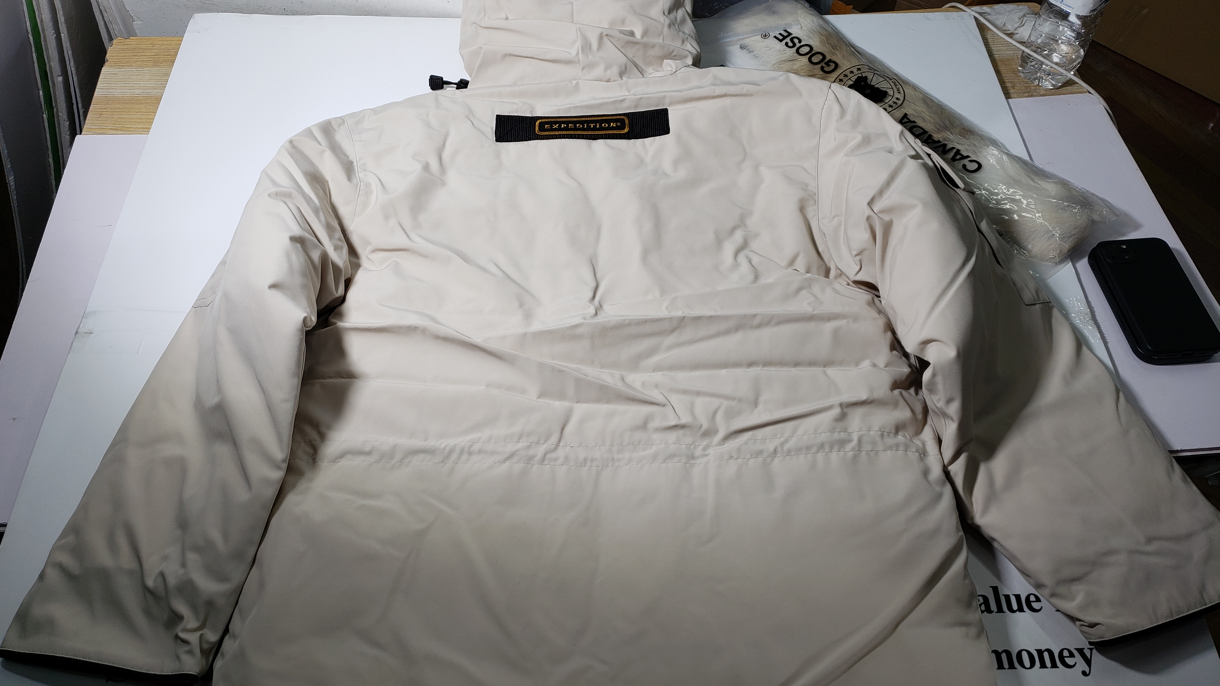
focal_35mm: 29
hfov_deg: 66.1
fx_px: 938
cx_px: 598
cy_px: 400
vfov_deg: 40.1
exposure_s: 1/348
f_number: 1.5
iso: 50
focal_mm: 4.3
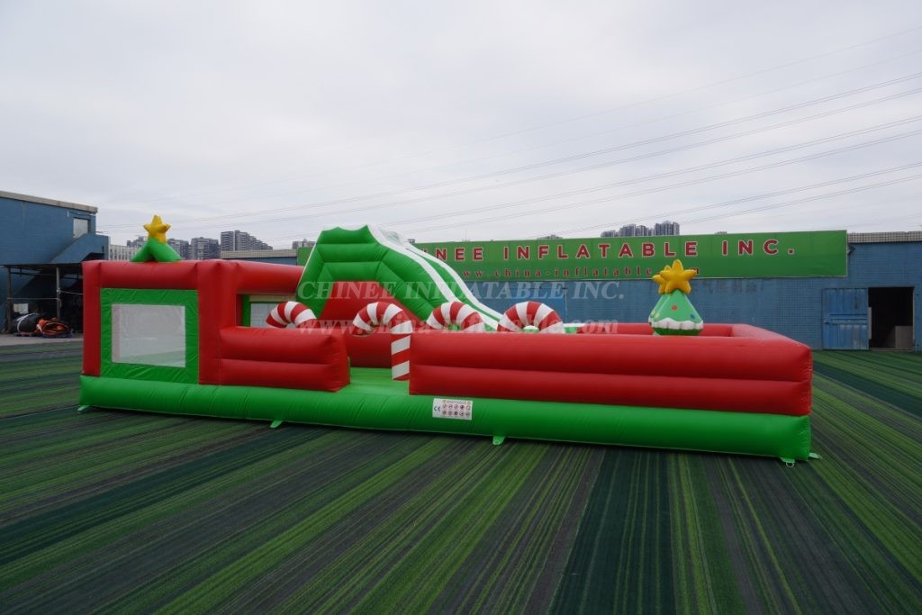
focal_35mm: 24
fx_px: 615
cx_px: 461
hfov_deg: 73.7
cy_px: 308
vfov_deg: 53.1
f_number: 8
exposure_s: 1/160
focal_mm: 16
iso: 100
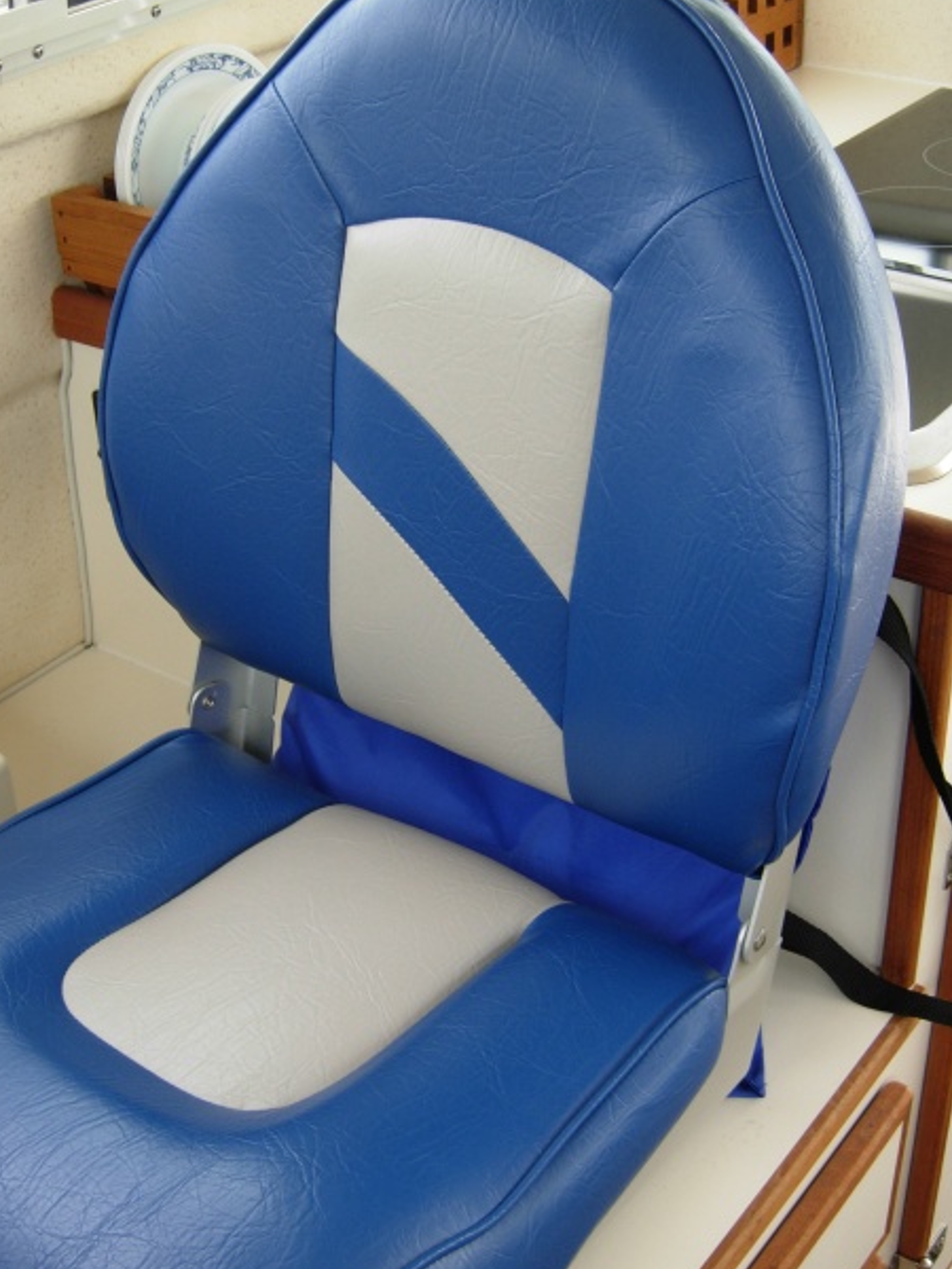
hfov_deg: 30.2
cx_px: 406
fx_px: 1760
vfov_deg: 39.7
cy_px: 620
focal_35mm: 48
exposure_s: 1/50.7
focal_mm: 7.5
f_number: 2.7
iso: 50
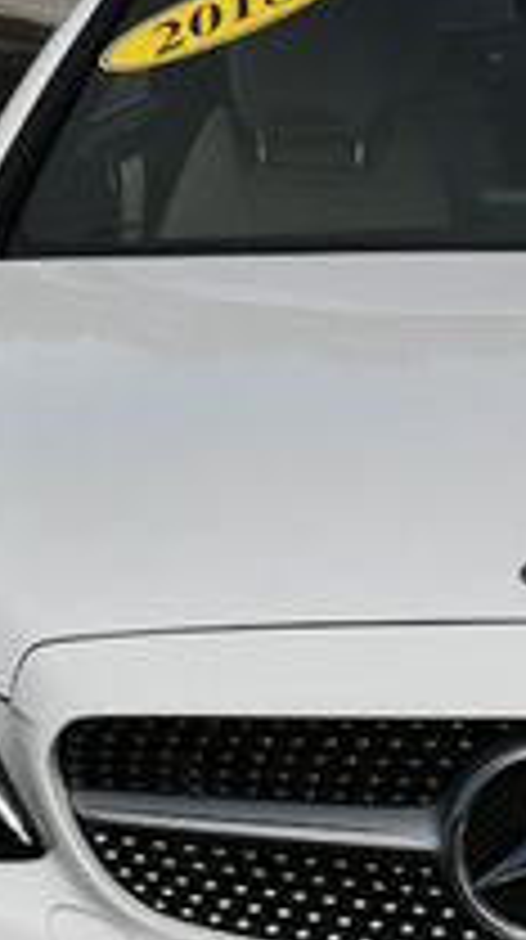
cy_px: 513
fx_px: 4479
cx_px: 544
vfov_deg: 12.0
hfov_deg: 6.7
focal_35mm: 180
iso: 100
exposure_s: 1/400
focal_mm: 28
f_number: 10
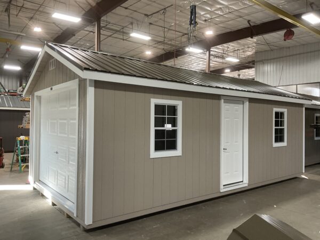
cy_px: 120
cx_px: 160
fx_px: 268
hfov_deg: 61.7
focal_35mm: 29
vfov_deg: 48.2
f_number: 1.8
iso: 80
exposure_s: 1/60
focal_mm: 3
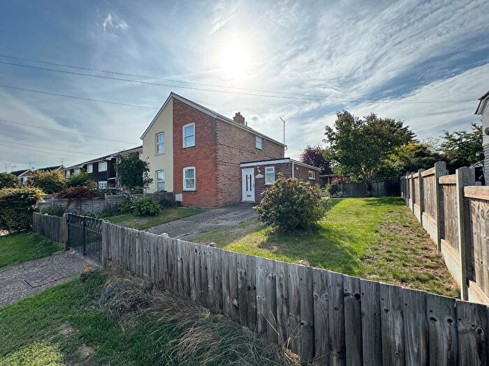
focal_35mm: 14
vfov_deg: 85.7
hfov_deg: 102.1
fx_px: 198
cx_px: 244
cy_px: 183
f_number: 2.2
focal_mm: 2.22
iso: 50
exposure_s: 1/1143
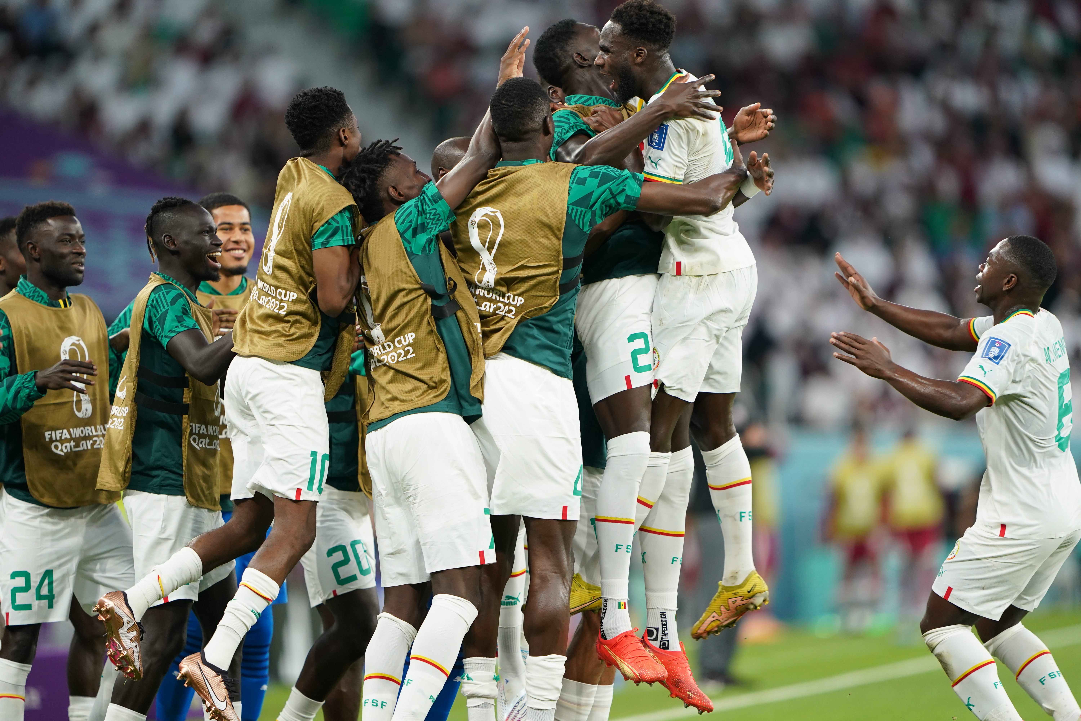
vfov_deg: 3.4
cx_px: 540
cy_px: 360
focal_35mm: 400
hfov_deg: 5.2
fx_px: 12010
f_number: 2.8
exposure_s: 1/1250
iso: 2000
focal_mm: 400
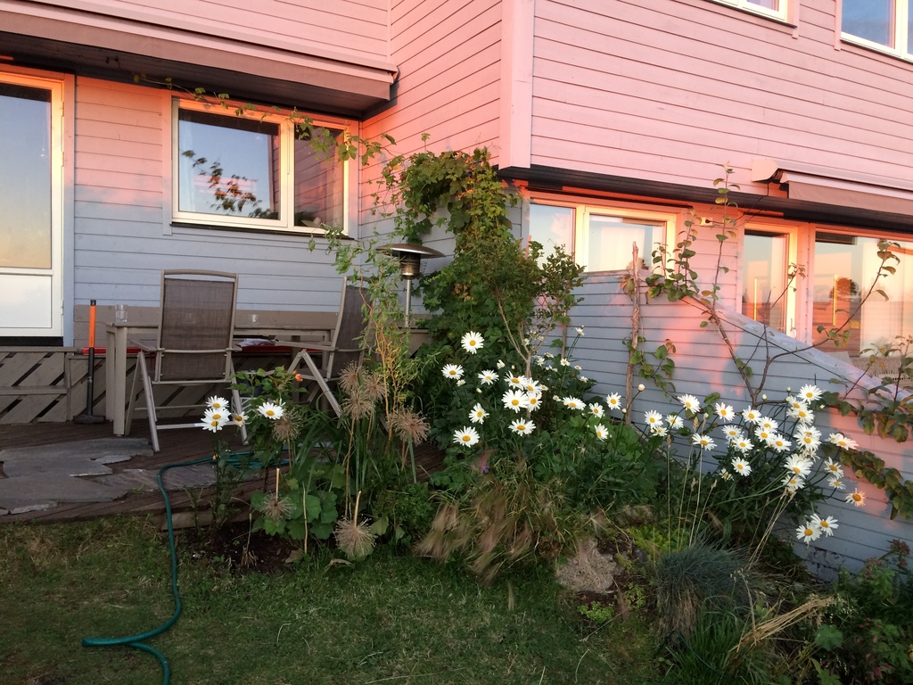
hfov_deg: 61.7
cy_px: 342
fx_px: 765
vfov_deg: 48.2
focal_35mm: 29
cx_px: 456
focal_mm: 4.15
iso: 50
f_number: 2.2
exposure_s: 1/33
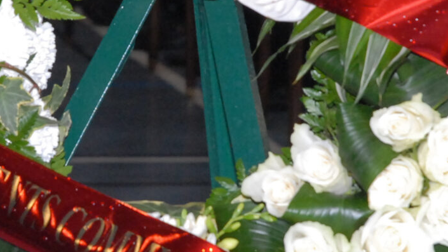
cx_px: 165
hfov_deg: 6.1
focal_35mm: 354
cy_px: 115
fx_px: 4206
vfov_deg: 3.4
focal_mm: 62
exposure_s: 1/100
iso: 640
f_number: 5.6
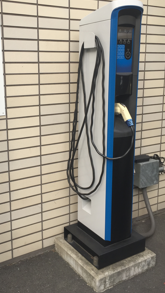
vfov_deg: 52.6
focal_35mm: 38
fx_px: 296
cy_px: 128
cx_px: 49
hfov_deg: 30.8
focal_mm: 4.15
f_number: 2.2
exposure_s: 1/573
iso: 32
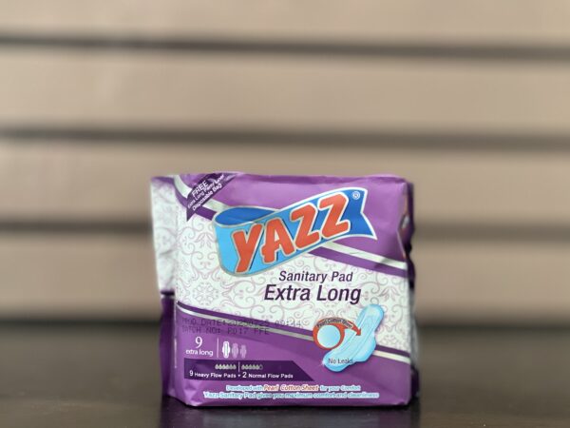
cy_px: 214
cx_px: 285
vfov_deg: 19.1
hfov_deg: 25.3
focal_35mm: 77
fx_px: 1268
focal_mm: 9
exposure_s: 1/25
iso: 400
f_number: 2.8
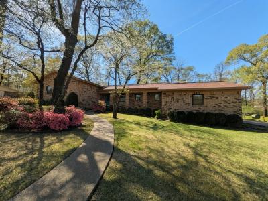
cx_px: 134
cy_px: 100
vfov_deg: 85.7
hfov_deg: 102.1
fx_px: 108
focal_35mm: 14
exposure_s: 1/1631
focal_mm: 1.85
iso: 59
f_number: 2.2
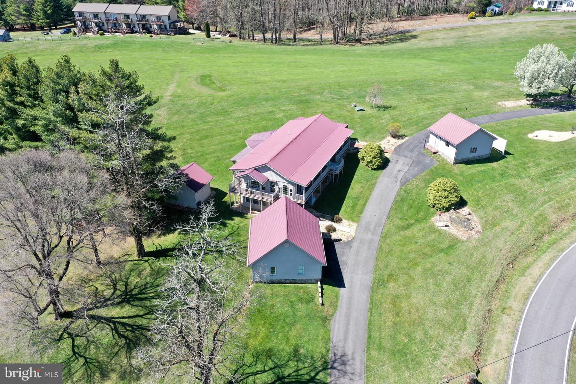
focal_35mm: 28
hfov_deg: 65.5
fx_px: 448
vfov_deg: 46.4
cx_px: 288
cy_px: 192
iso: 100
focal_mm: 10.26
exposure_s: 1/240
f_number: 5
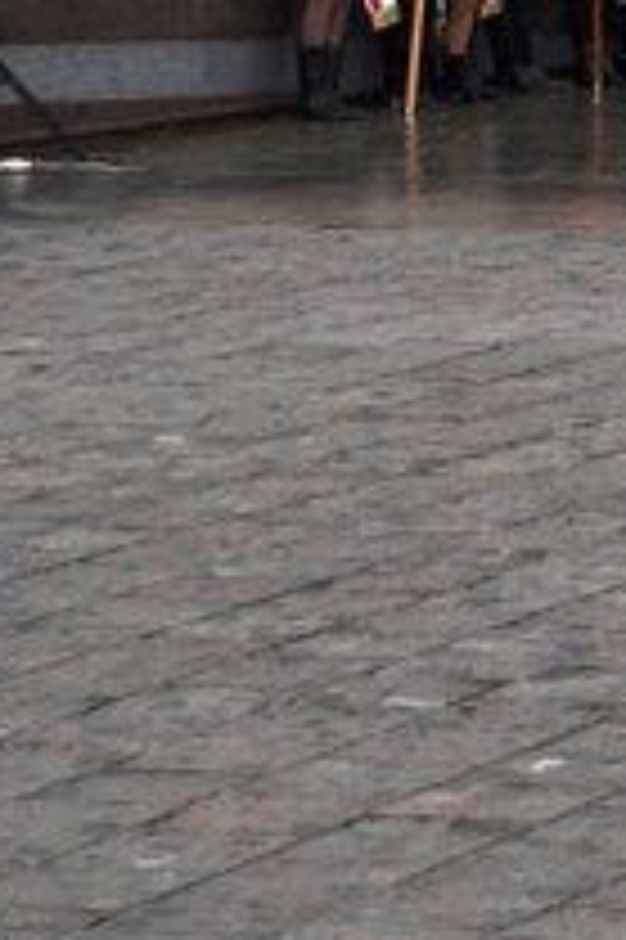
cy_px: -1003
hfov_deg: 5.4
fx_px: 6610
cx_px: 1076
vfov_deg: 7.8
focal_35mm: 253
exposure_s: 1/500
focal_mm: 36
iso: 250
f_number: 11
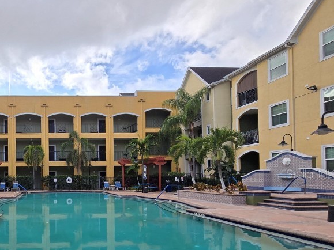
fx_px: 222
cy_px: 173
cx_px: 46
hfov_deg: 64.0
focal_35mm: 23
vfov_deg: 57.1
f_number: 2.2
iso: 50
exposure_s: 1/1151
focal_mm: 2.2
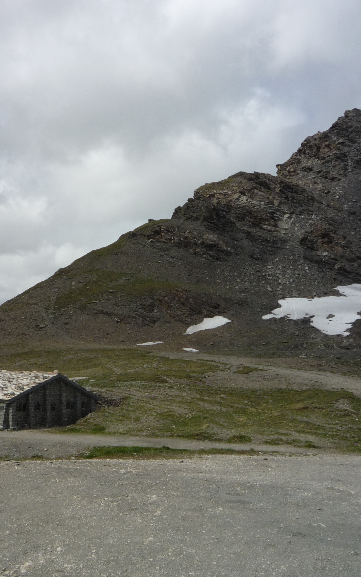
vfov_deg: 46.2
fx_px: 677
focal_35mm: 43
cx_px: 142
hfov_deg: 29.8
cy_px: 292
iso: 100
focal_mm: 5.2
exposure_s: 1/500
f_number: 6.3
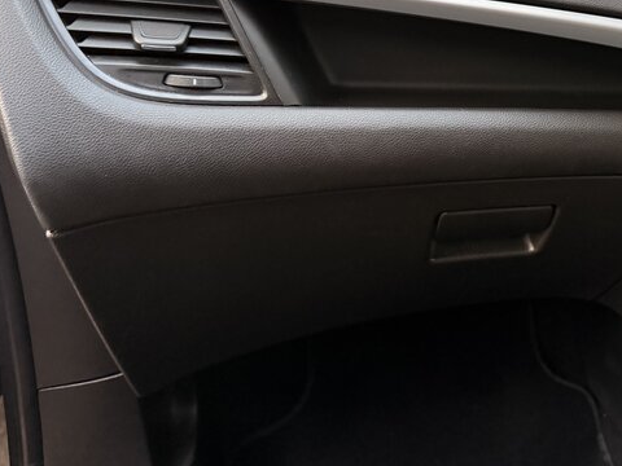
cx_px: 468
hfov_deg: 45.2
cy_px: 150
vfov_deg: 35.6
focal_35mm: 40
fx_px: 719
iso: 1000
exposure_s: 1/40
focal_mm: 6.76
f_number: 1.78
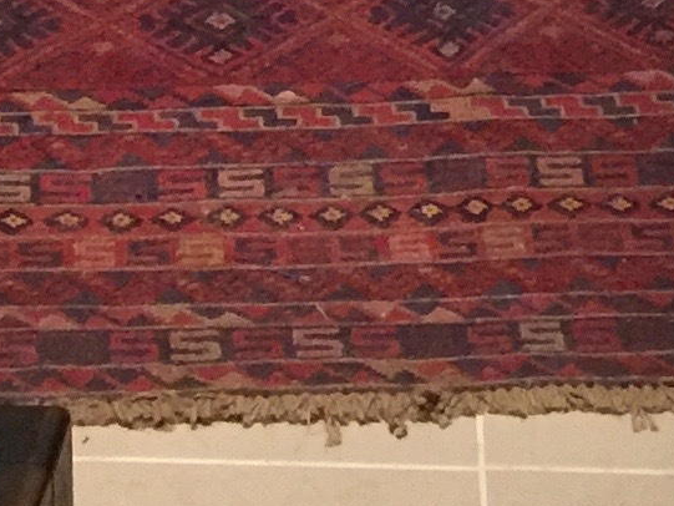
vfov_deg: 7.6
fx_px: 3408
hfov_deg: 11.3
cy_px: -935
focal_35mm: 175
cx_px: 183
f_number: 2.2
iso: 160
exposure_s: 1/17
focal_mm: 4.15
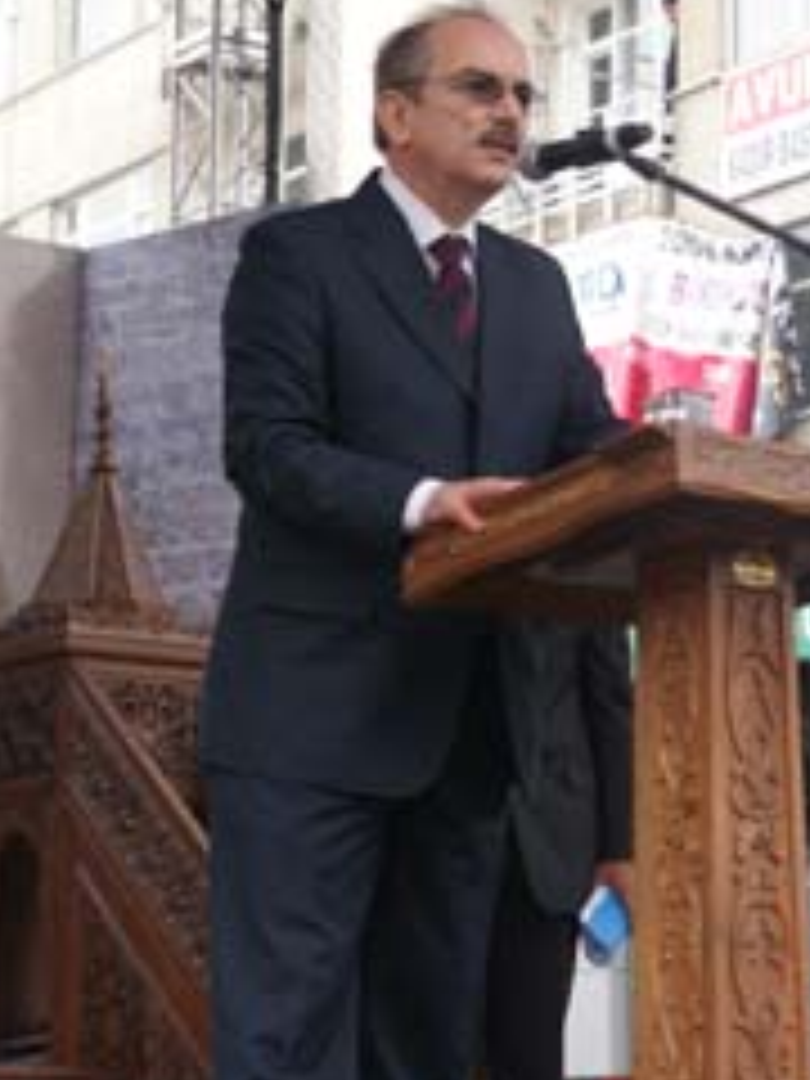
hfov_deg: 12.1
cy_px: 518
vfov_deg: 16.2
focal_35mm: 122
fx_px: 3803
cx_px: 274
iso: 100
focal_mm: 45
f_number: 4.5
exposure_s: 1/125
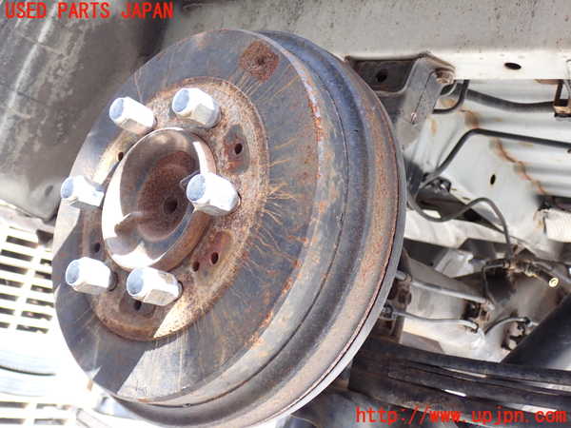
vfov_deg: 37.7
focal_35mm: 38
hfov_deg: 49.0
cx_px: 286
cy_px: 214
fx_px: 627
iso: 125
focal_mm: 6.83
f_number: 2.7
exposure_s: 1/80
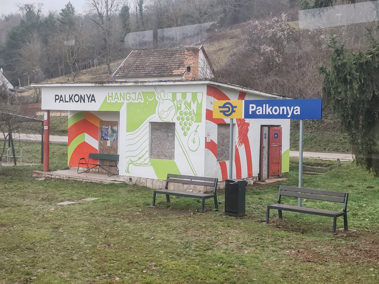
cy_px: 142
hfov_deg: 35.5
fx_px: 591
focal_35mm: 54
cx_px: 190
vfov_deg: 27.0
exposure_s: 1/100
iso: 400
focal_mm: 6.12
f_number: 1.9
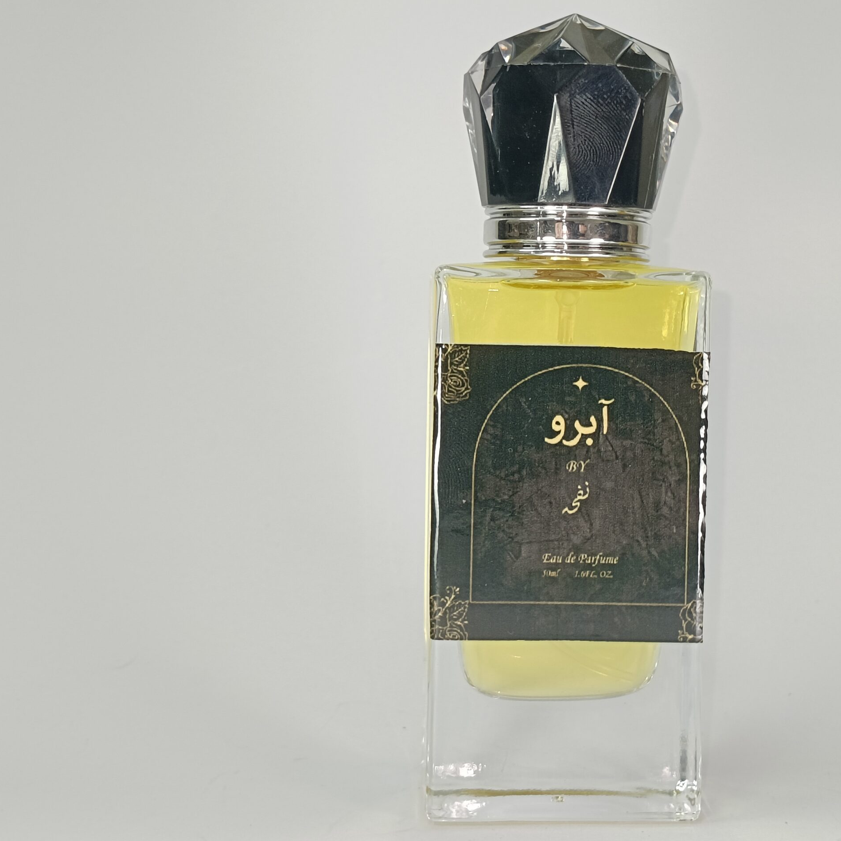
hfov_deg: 27.6
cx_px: 530
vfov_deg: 27.7
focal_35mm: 62
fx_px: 1704
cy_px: 422
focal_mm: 4.84
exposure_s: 1/50
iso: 125
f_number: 1.88
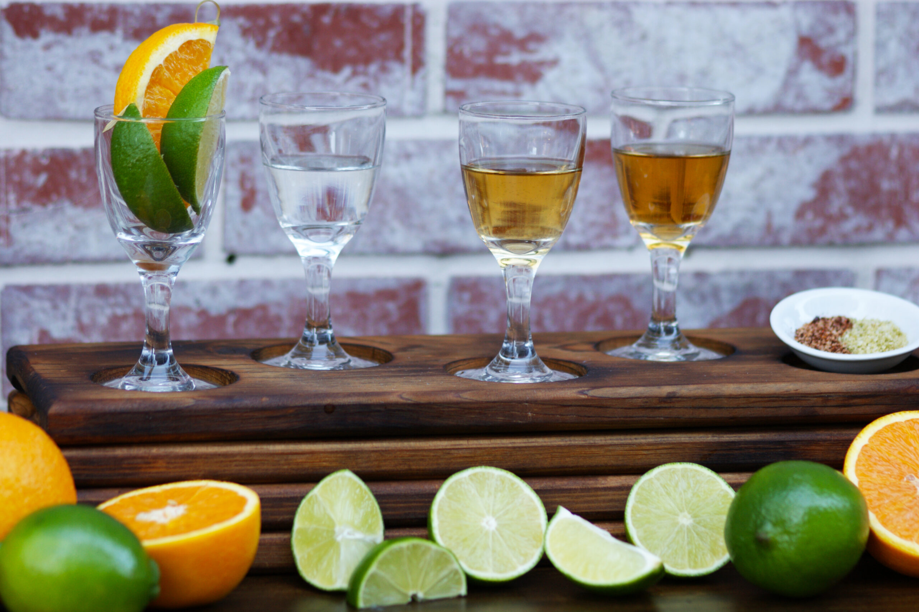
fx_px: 3827
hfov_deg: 13.7
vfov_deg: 9.1
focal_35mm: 150
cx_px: 460
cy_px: 306
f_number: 2.8
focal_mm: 100
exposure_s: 1/160
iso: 200
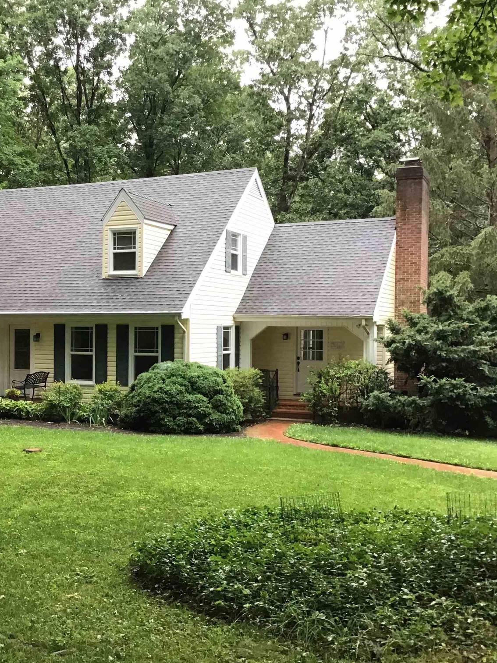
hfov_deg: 34.0
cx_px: 165
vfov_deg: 44.8
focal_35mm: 42
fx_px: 804
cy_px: 336
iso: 40
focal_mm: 3.3
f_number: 2.4
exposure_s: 1/30
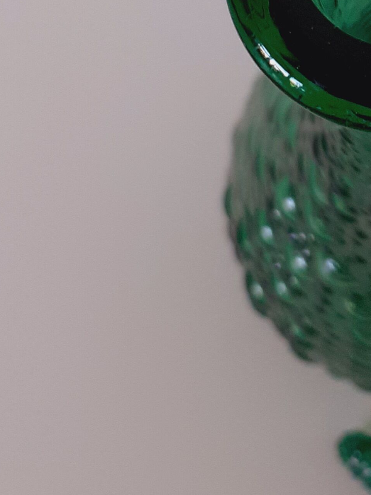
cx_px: 438
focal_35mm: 87
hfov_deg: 16.3
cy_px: -151
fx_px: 1243
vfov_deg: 20.5
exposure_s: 1/50
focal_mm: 3.6
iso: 100
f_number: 1.9
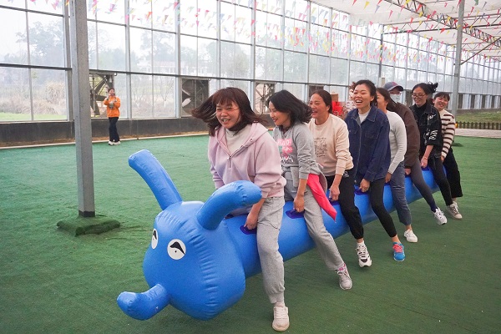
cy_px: 167
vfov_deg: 41.7
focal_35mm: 32
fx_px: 438
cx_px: 250
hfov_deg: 59.5
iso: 6400
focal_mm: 21
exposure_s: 1/1250
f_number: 4
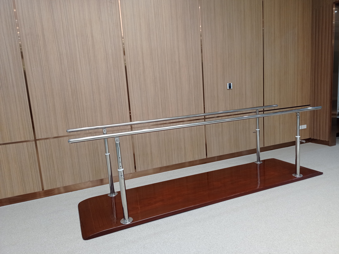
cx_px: 170
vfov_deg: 49.7
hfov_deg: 63.5
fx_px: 274
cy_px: 127
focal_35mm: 28
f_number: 1.79
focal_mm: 4.7
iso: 141
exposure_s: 1/100
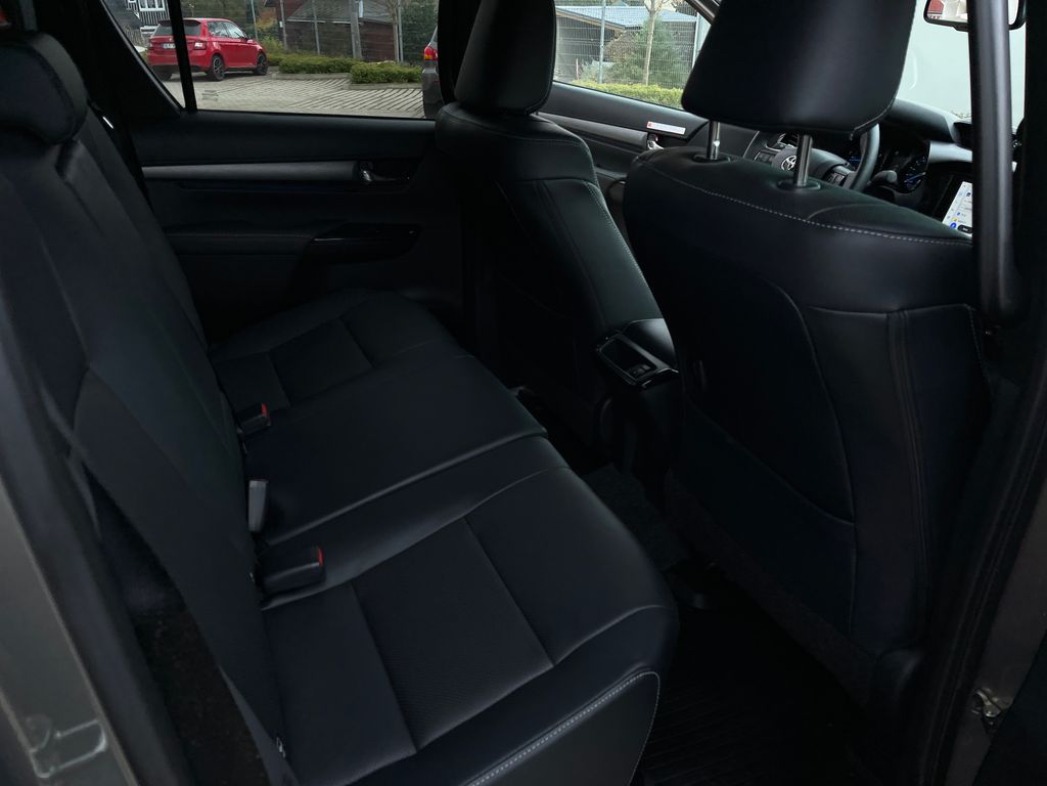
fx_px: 786
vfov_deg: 53.1
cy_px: 393
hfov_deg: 67.3
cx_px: 524
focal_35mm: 26
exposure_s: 1/864
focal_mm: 5.1
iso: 50
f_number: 1.6
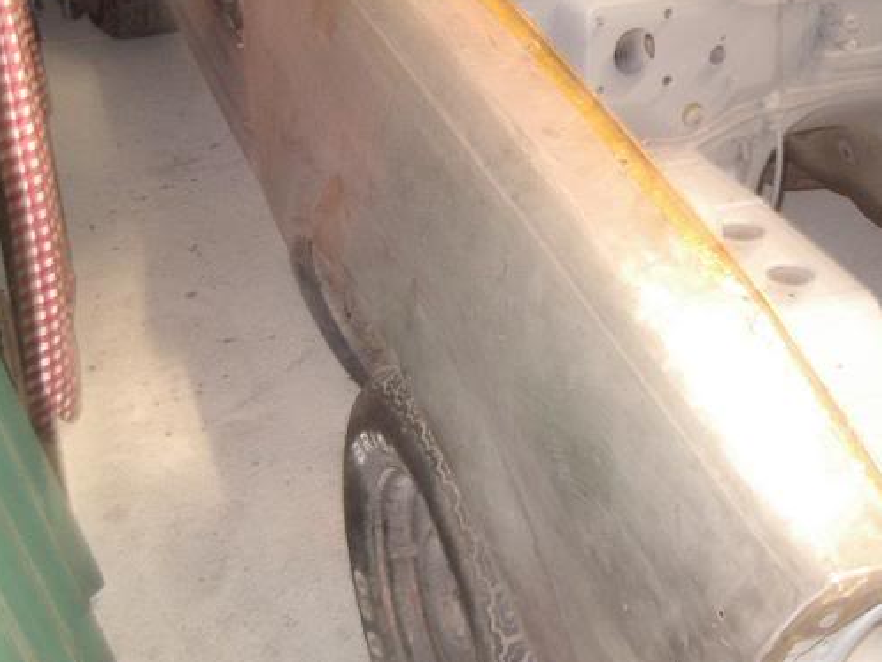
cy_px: 313
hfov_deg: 31.6
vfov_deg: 24.0
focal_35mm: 61
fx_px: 1555
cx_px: 499
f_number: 2.6
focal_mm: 5.8
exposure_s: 1/2
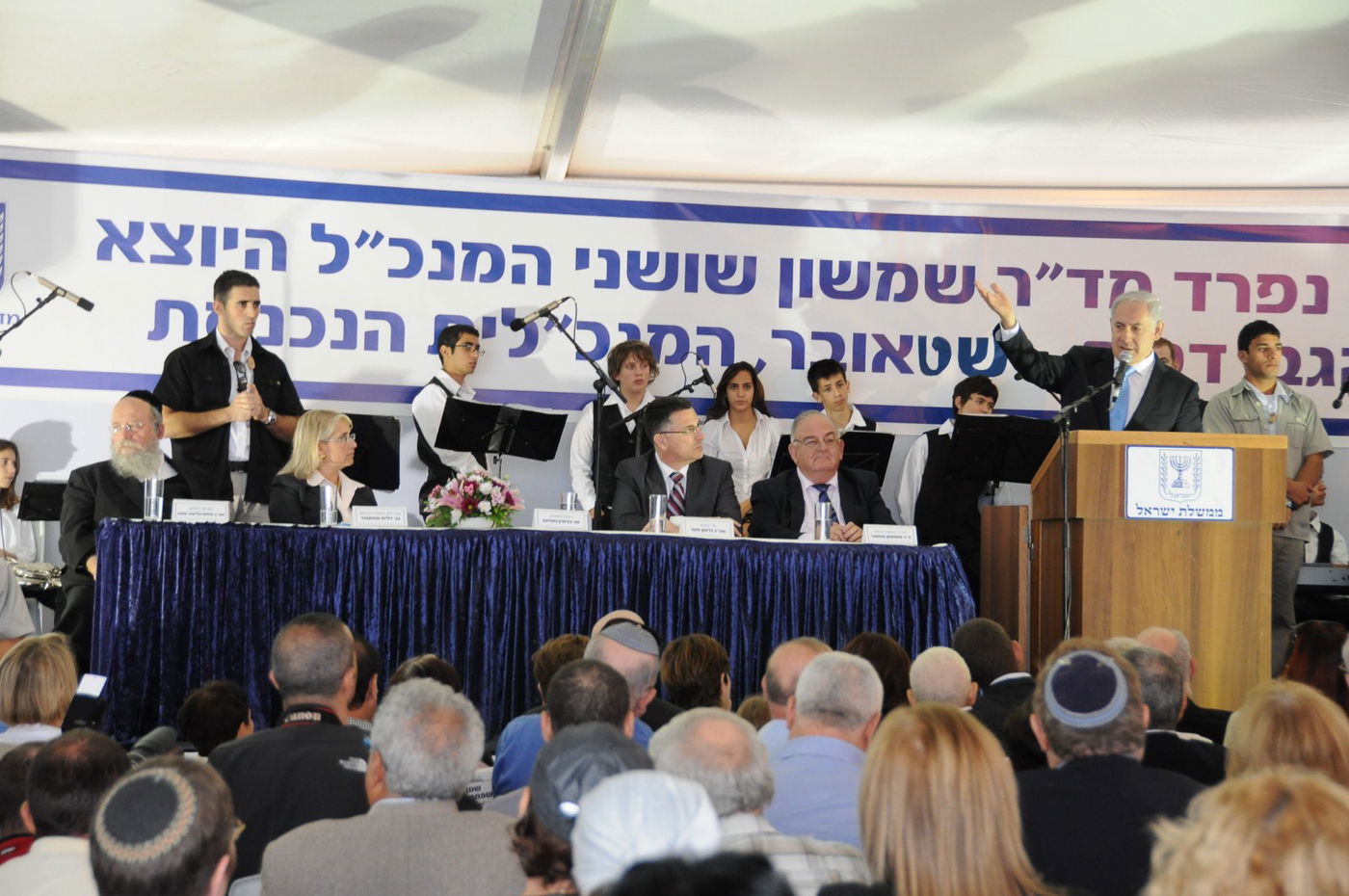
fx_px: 2919
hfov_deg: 26.0
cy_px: 448
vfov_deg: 17.5
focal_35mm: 78
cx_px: 674
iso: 800
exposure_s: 1/20
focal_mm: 52
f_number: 4.8
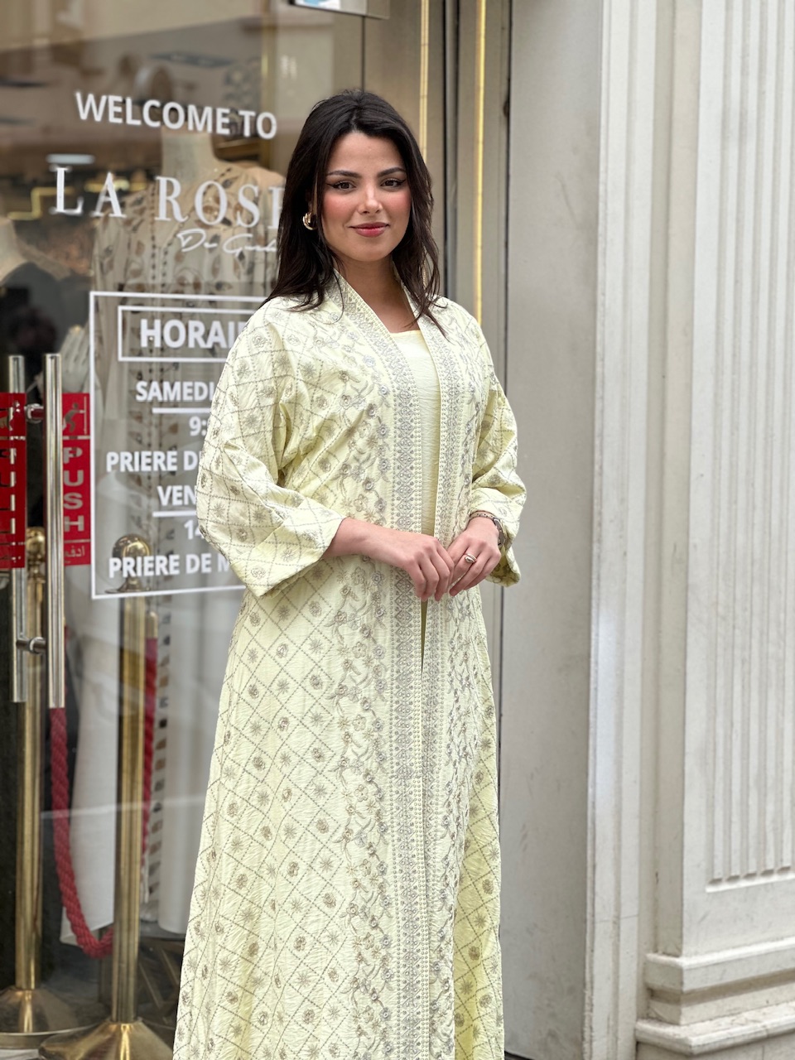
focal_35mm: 77
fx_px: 2358
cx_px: 398
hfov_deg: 19.1
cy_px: 530
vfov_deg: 25.3
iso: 25
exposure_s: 1/239
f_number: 2.8
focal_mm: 9
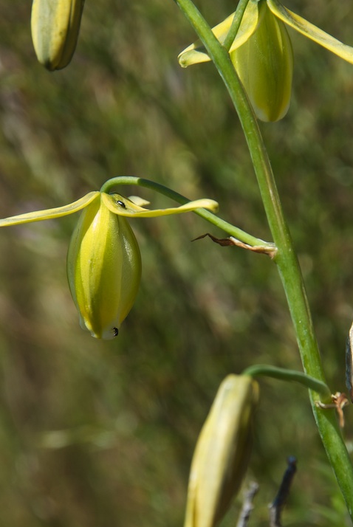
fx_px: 4619
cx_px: 164
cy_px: 304
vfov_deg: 6.5
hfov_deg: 4.4
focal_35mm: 315
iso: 160
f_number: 13
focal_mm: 150
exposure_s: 1/125
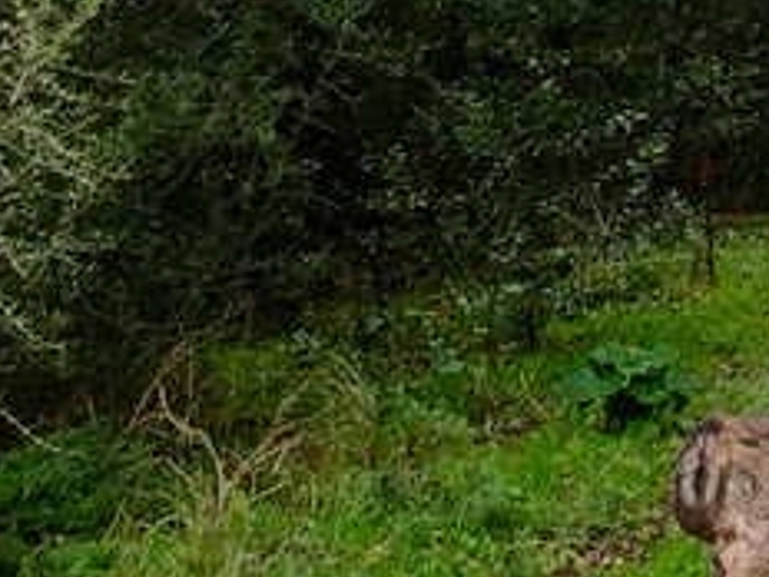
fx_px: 1422
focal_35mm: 64
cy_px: -575
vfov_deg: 17.0
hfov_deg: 26.2
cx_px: 978
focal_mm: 2.25
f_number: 2.2
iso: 100
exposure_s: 1/147
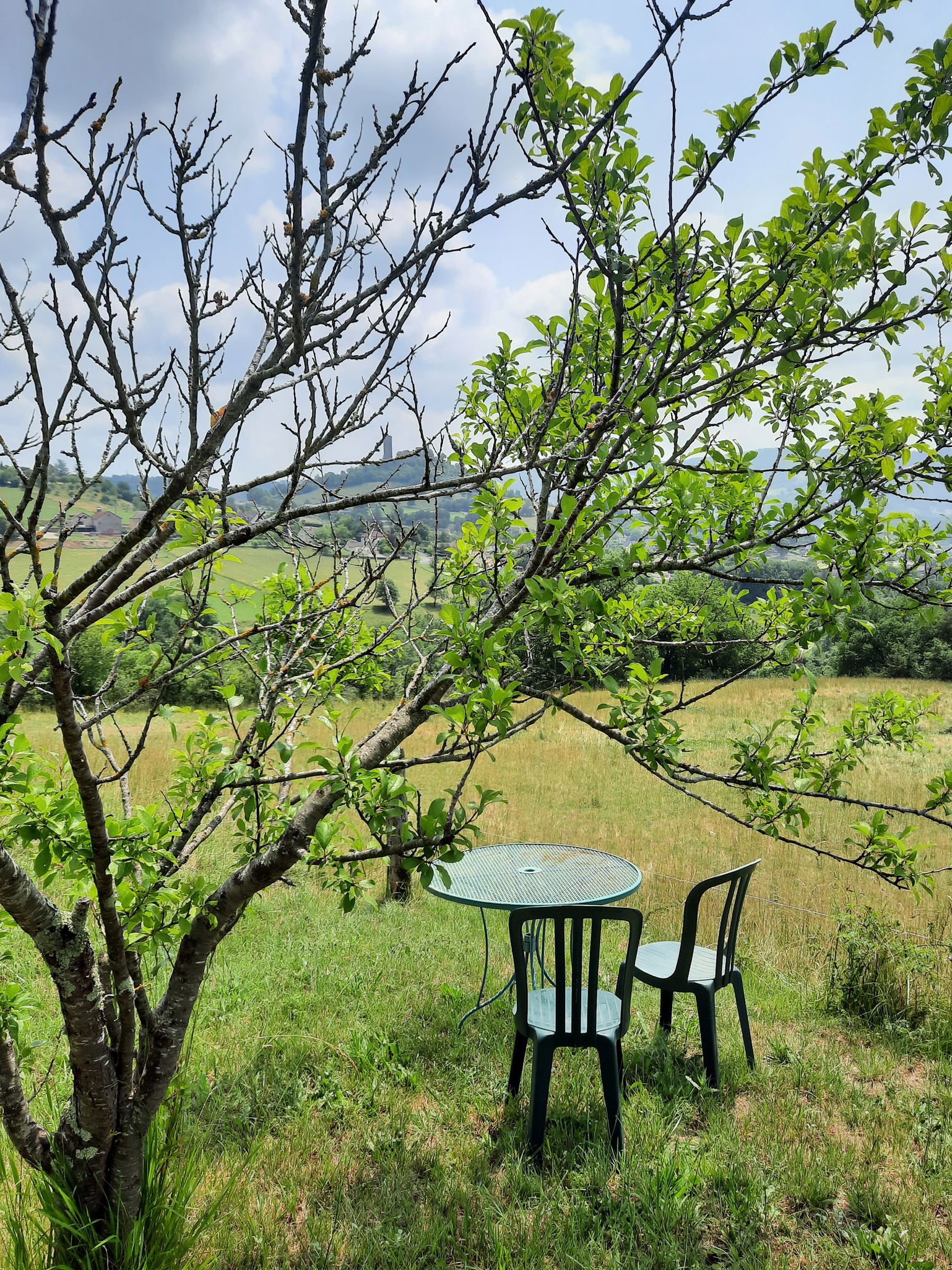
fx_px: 953
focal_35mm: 26
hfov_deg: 53.1
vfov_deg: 67.3
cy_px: 652
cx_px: 488
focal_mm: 4.6
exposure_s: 1/1585
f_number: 2
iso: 32
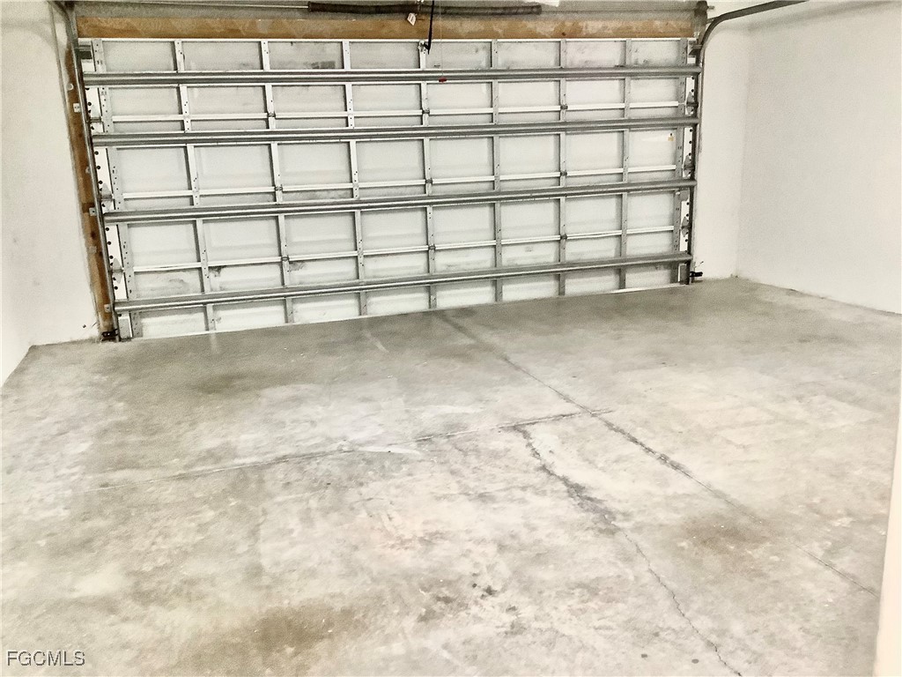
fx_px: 808
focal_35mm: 31
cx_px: 451
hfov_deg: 58.4
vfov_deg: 45.4
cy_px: 338
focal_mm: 3.3
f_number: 2.4
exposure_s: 1/30
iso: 400
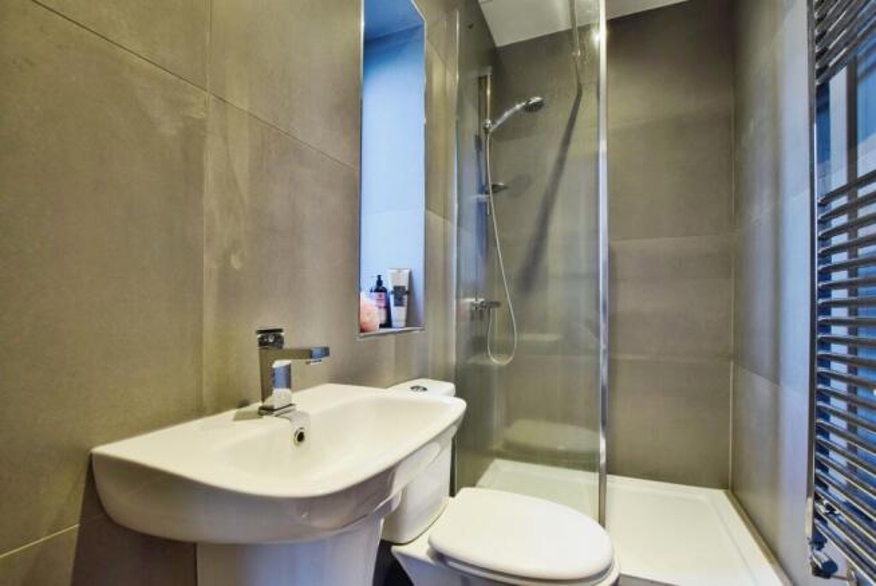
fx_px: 365
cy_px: 293
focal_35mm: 15
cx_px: 438
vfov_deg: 77.4
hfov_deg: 100.4
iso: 640
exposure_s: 1/8
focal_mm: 10
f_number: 8
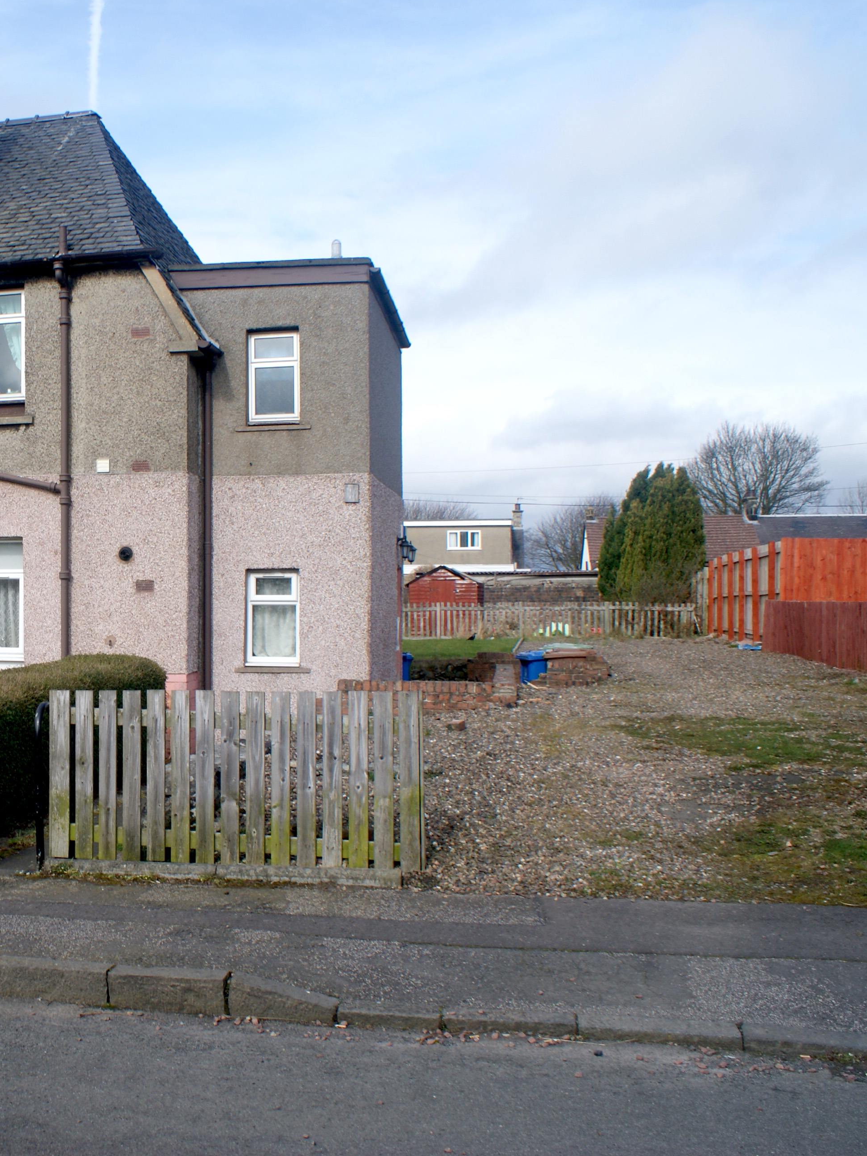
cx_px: 71
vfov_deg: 47.9
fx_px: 1303
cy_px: 576
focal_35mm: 39
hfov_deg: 34.5
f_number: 10
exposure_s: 1/125
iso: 100
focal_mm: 18
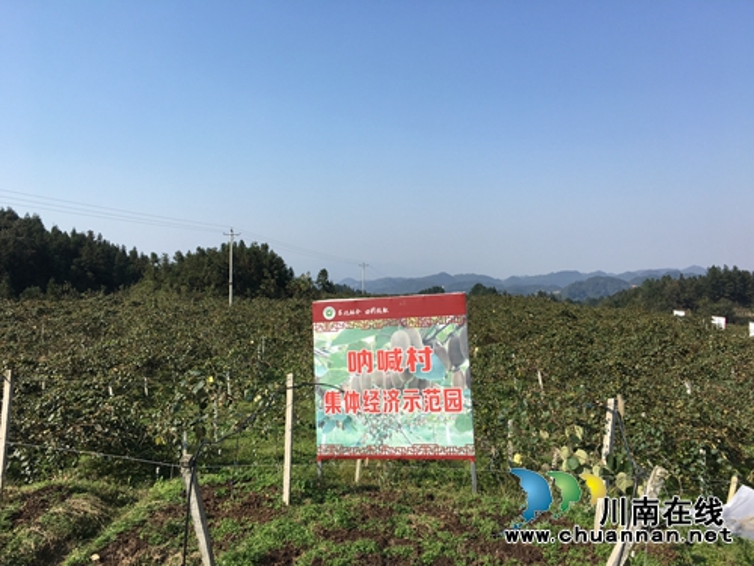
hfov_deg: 61.7
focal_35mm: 29
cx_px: 377
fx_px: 632
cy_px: 283
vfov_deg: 48.2
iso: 25
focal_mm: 4.15
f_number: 2.2
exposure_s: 1/1374
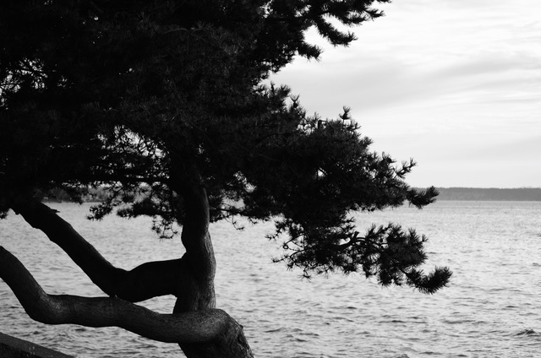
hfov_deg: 24.7
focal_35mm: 82
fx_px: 1237
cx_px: 270
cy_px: 179
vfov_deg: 16.5
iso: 200
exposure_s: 1/320
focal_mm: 55
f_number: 5
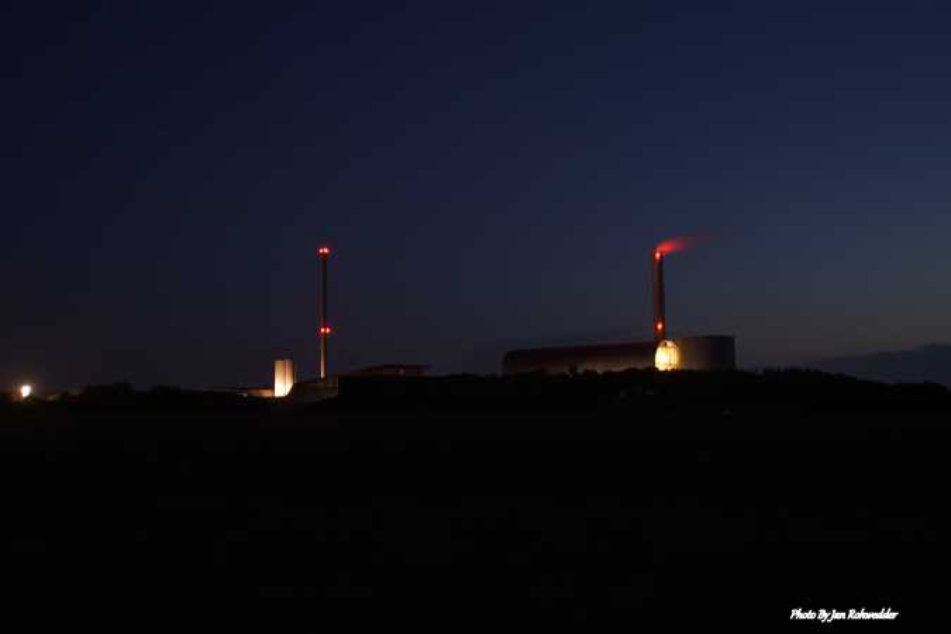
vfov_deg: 31.9
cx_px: 476
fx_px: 1109
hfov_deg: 46.4
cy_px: 317
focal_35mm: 42
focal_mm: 28
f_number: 3.5
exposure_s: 10
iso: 100
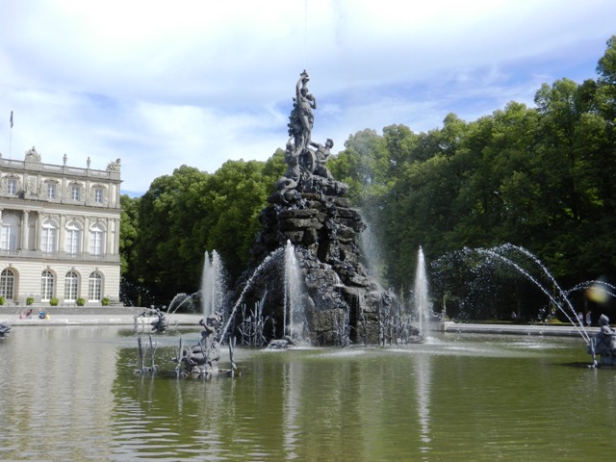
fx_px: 676
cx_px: 308
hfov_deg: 49.0
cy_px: 231
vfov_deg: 37.7
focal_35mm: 38
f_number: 4
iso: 160
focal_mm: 6.9
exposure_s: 1/1000
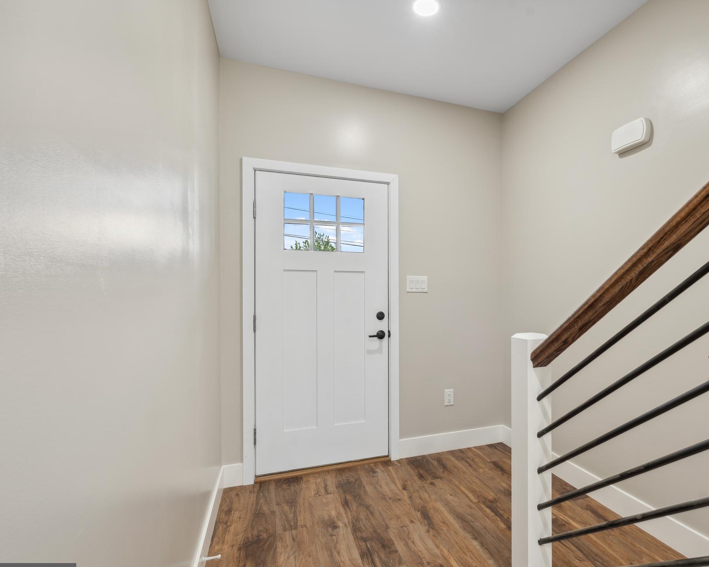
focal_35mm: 19
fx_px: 399
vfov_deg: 70.8
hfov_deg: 82.2
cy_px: 296
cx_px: 428
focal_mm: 16
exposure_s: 1/6
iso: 100
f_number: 8
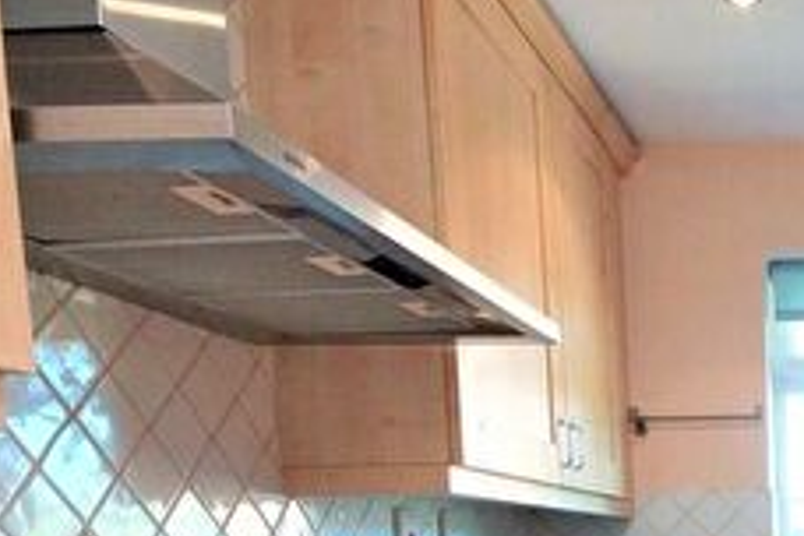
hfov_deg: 35.3
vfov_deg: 25.6
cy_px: 675
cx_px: 924
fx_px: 1027
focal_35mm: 46
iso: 1250
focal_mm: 10
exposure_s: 1/60
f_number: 8
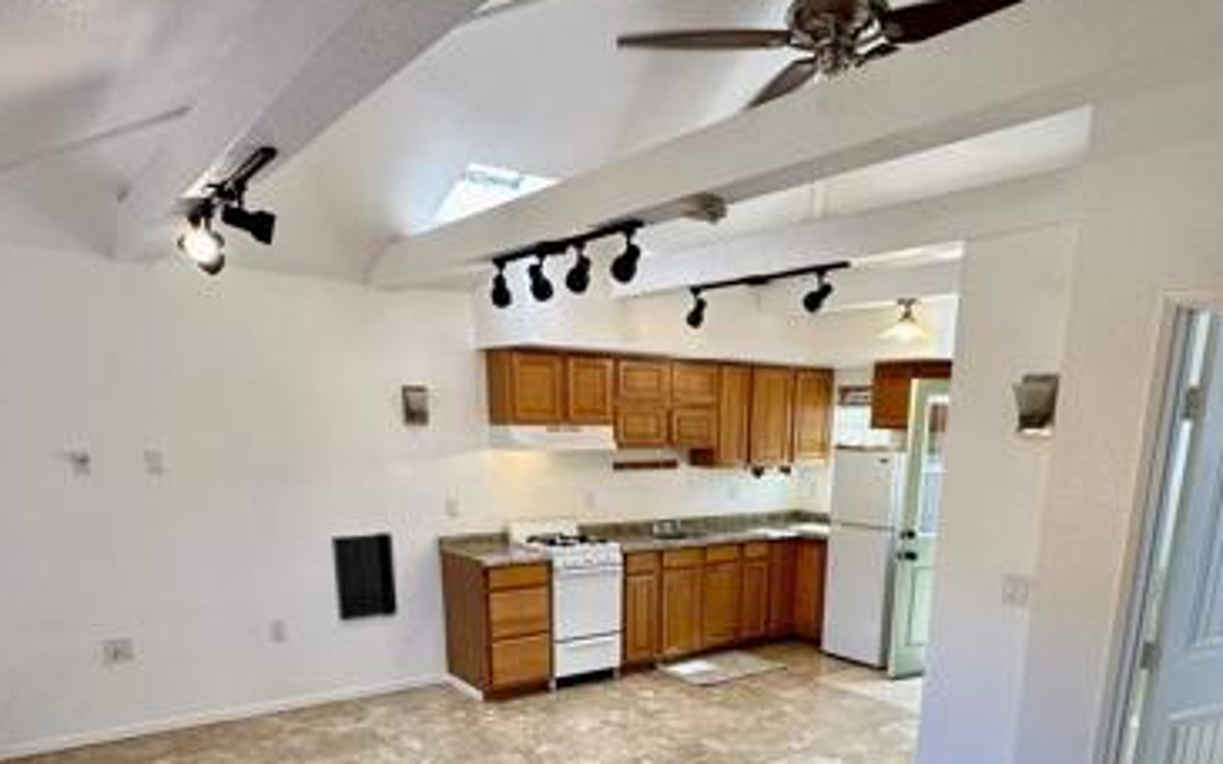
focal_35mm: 26
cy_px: 647
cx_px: 680
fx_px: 866
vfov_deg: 44.4
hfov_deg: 70.2
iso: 100
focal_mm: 2.22
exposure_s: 1/120
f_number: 2.2
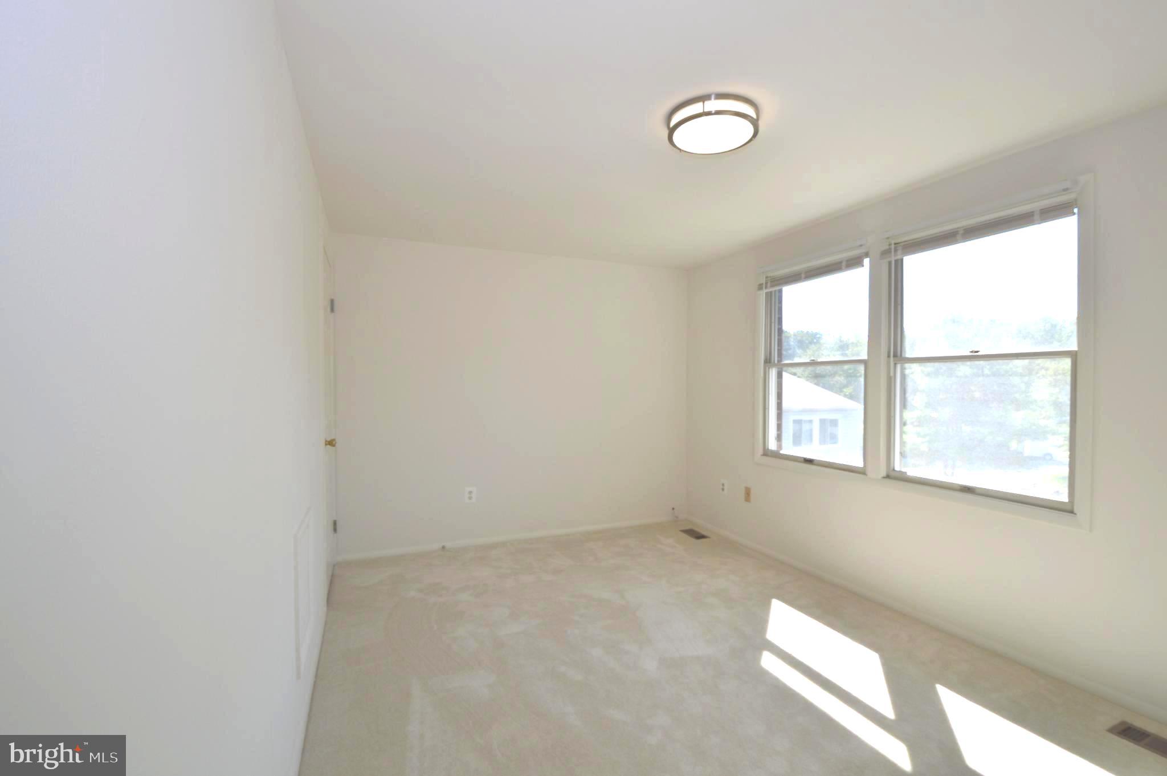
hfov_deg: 100.4
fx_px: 486
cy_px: 388
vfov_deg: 77.2
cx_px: 584
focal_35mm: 15
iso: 100
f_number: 7.1
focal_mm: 10
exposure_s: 1/100
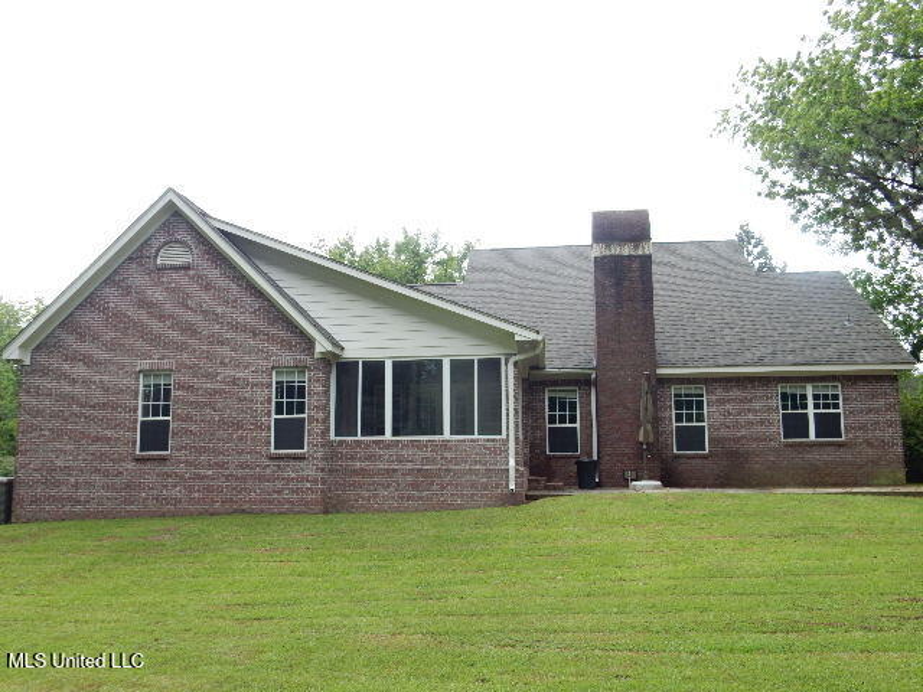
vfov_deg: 46.8
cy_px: 346
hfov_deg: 60.0
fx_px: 800
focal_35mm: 30
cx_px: 462
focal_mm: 5.4
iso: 125
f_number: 4
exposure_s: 1/100
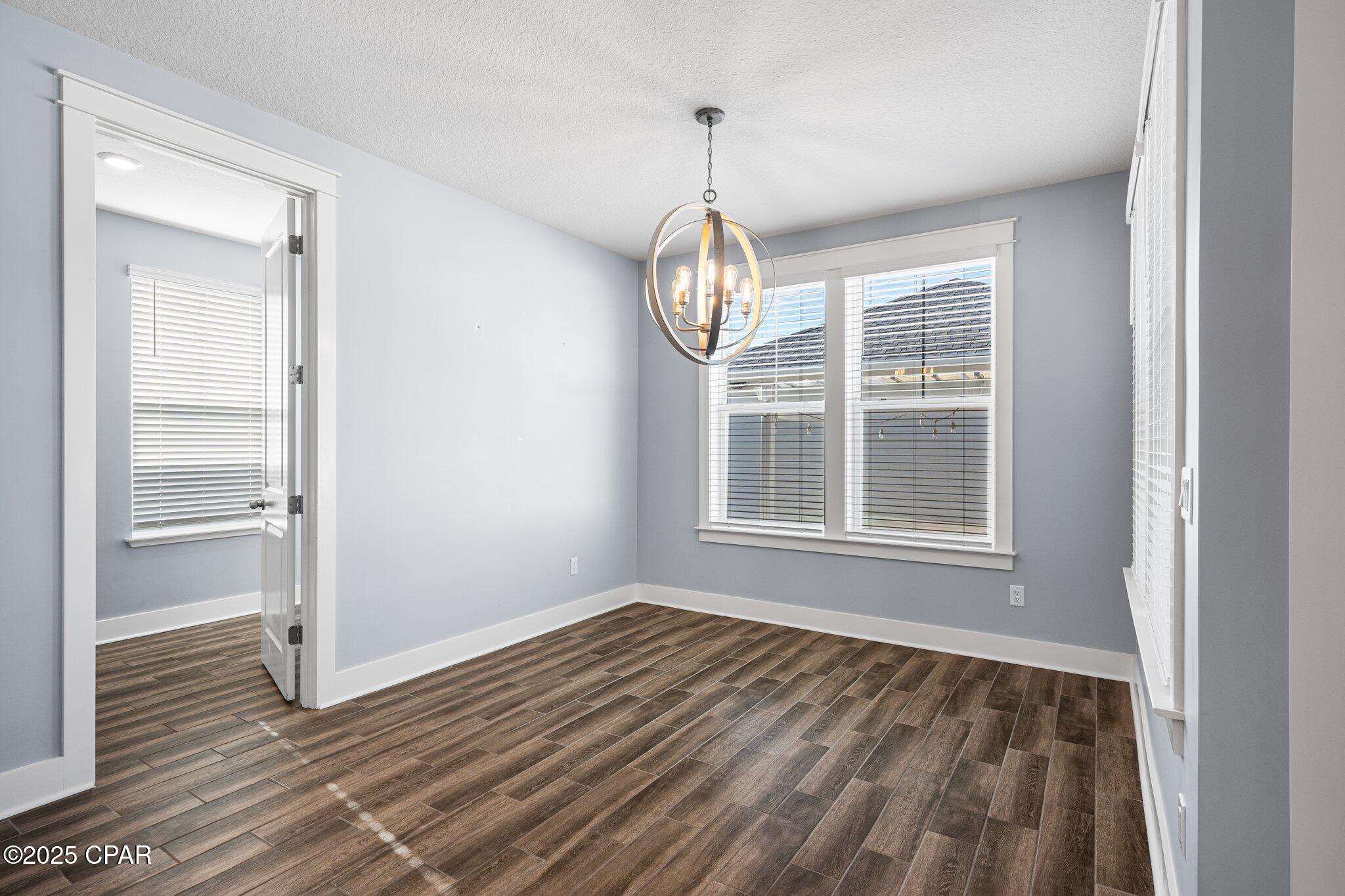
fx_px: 635
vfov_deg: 70.4
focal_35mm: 17
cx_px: 672
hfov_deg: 93.3
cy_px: 448
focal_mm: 17
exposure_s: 1/8
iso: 250
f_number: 8
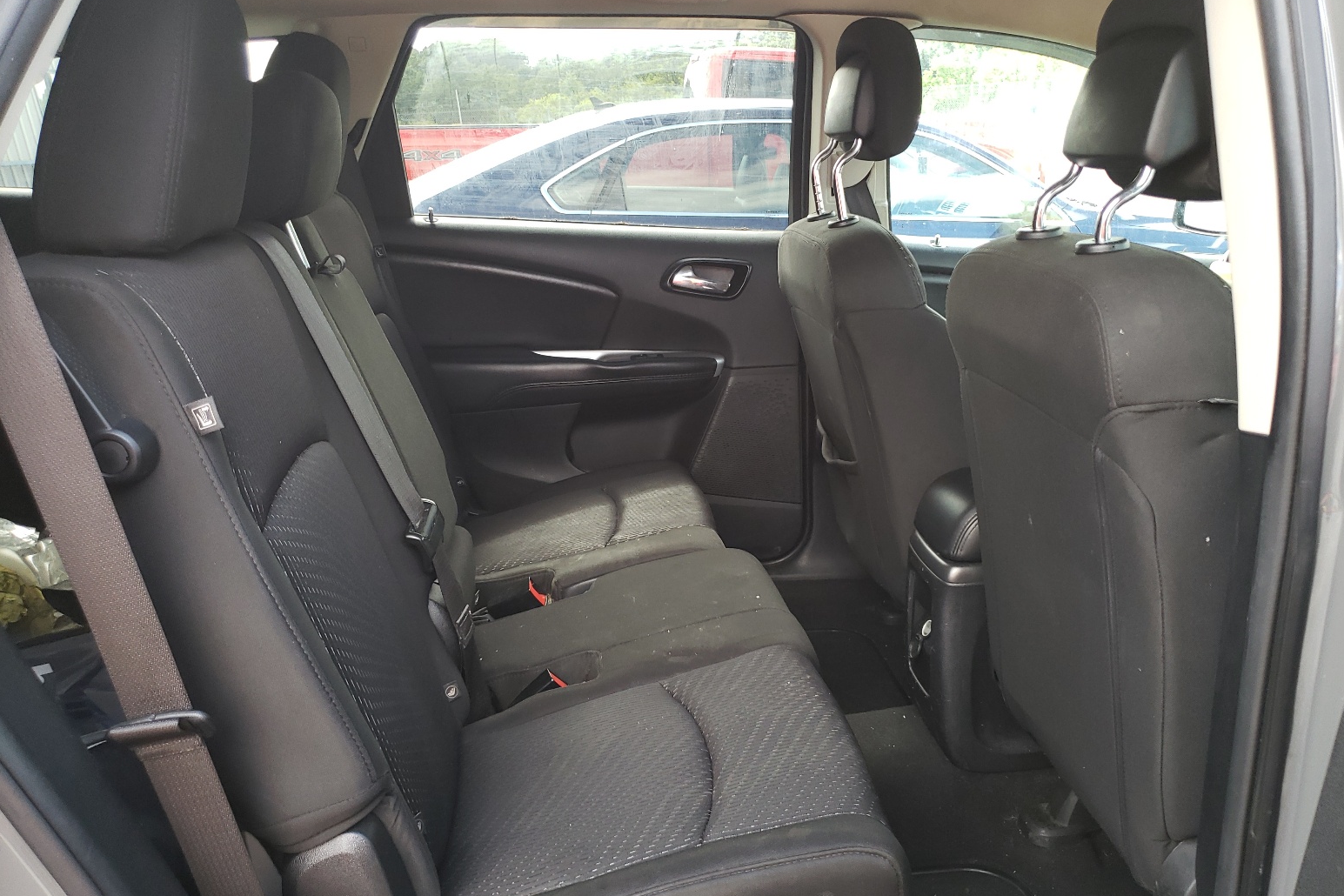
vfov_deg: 46.4
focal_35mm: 28
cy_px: 467
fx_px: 1045
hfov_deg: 65.5
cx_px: 694
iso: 75
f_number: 1.5
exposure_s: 1/120
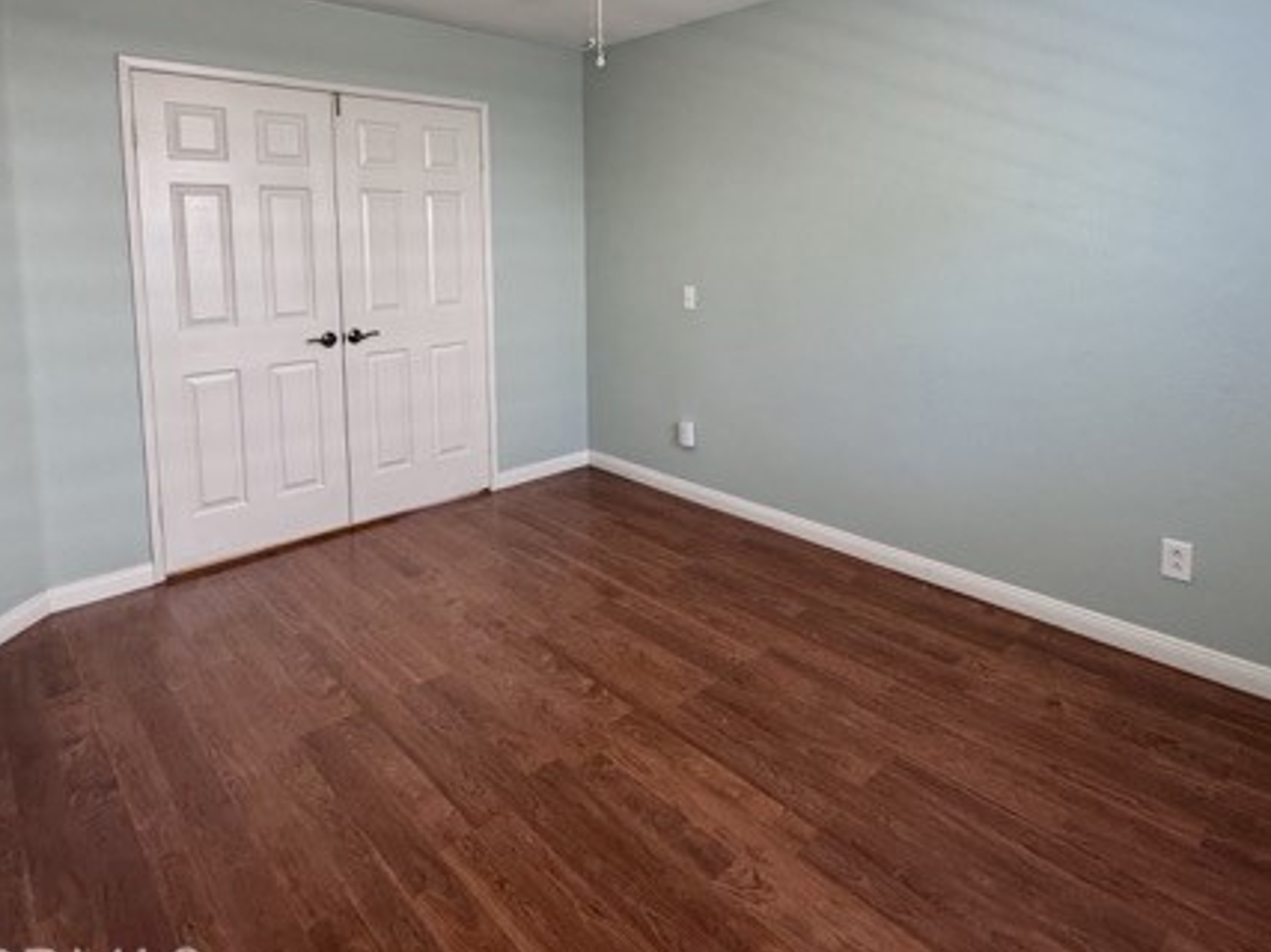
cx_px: 658
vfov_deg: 61.6
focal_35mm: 21
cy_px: 303
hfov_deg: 79.0
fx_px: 771
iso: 320
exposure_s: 1/120
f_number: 2.2
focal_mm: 2.22
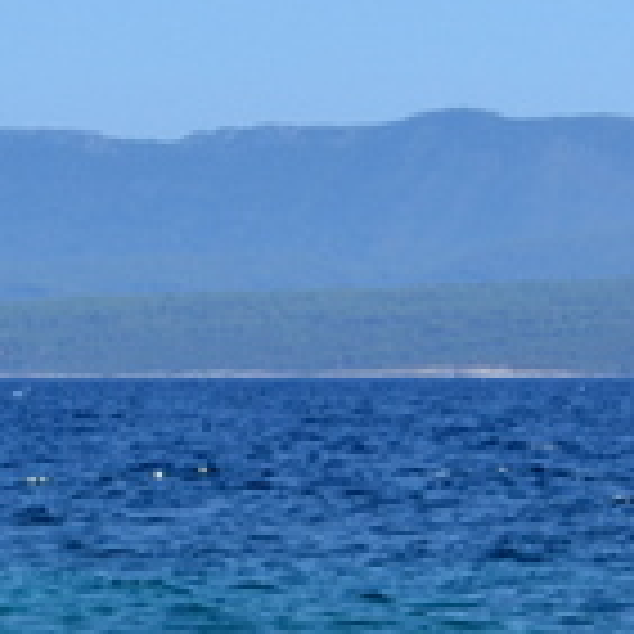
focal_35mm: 289
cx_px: -90
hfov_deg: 6.0
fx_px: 5988
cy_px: 755
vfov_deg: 6.0
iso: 100
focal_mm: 40
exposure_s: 1/400
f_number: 7.1
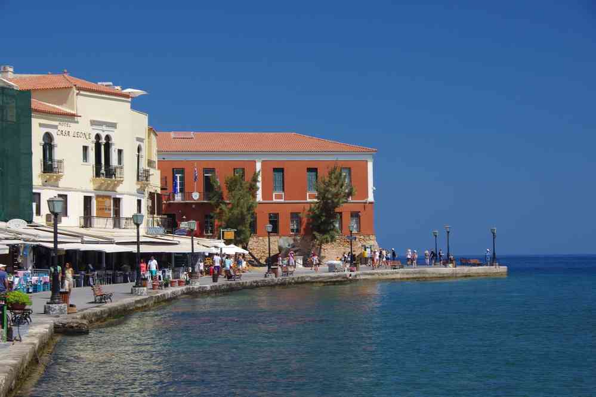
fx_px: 1366
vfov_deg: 16.6
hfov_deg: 24.6
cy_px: 198
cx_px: 298
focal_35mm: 82
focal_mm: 55
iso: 200
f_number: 11
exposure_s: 1/125
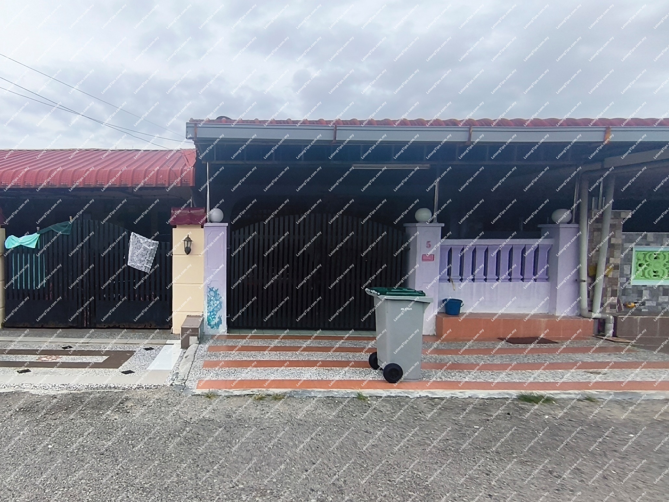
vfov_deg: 81.8
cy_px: 251
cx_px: 334
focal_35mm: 15
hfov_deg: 98.2
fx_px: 290
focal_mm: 1.65
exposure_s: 1/622
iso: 50
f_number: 2.2
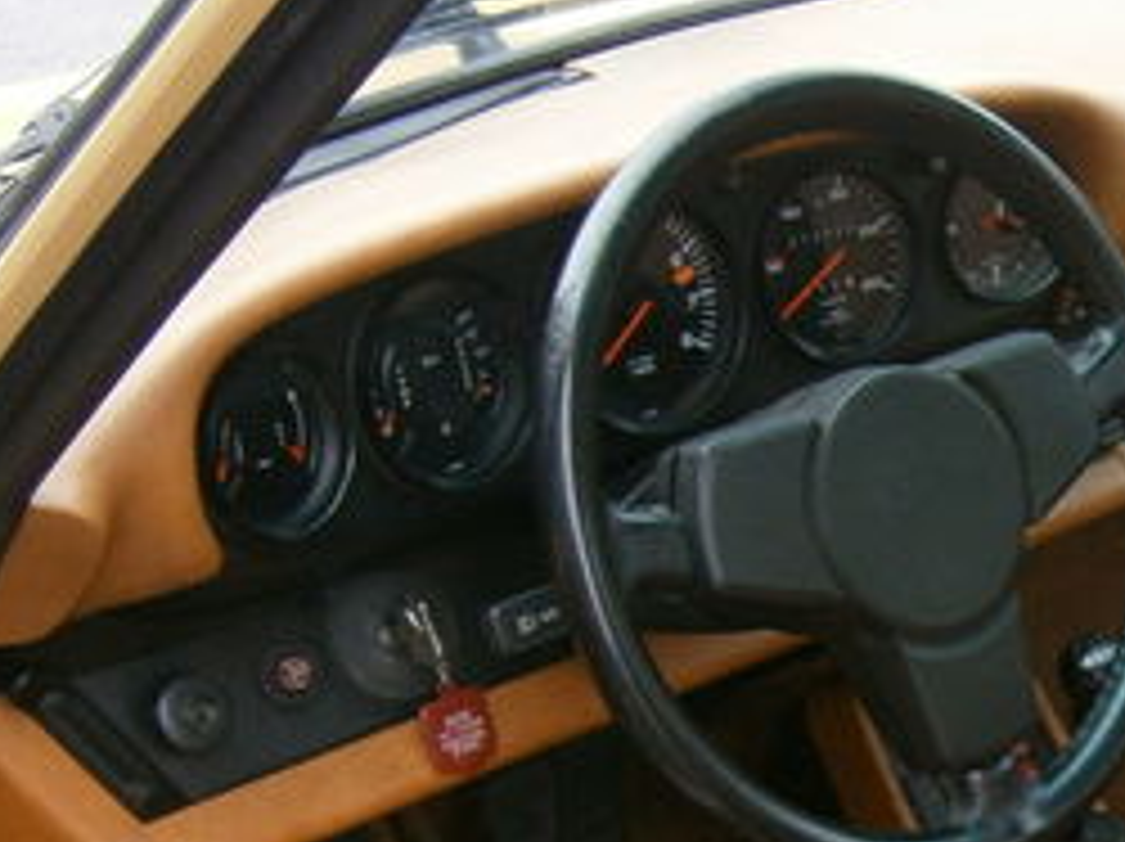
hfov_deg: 22.2
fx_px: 2597
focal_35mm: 80
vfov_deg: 17.8
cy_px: 914
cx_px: 1413
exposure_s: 1/250
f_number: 2.8
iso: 125
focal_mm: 4.7
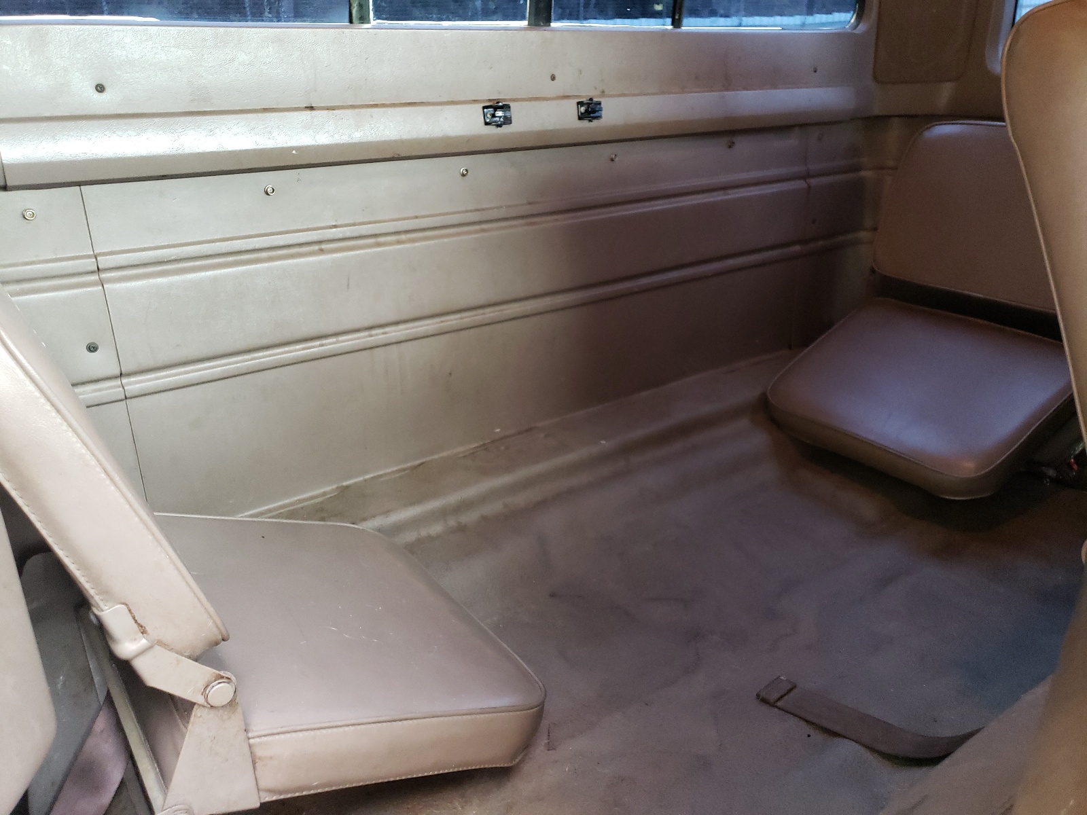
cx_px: 544
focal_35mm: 26
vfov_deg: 53.1
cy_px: 408
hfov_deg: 67.3
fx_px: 816
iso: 309
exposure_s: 1/30
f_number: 1.5
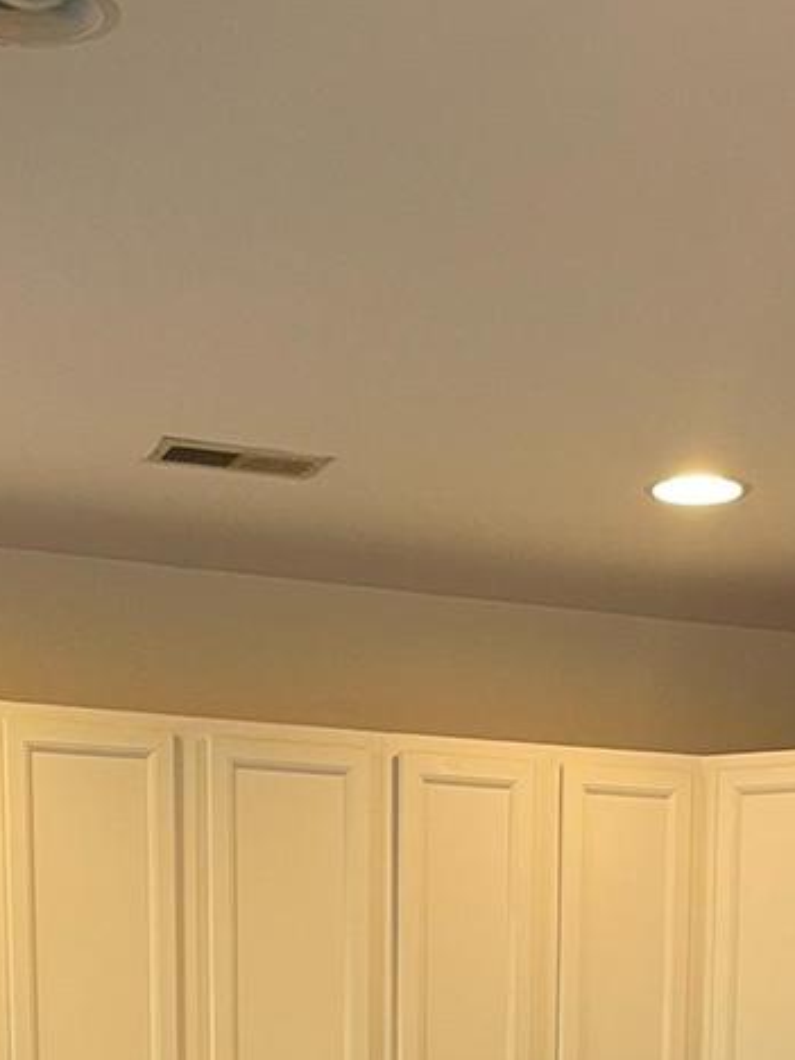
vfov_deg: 19.6
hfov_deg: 18.0
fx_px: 2511
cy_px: 1737
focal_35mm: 82
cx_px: 455
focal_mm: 5.1
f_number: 1.6
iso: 80
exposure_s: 1/60
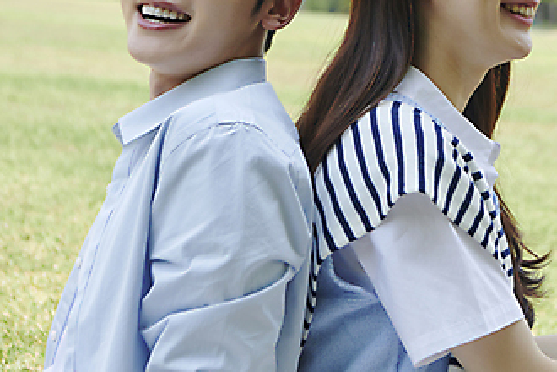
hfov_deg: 13.4
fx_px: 2367
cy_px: 101
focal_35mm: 153
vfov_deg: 9.0
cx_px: 433
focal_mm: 70
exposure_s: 1/250
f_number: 5.6
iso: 160
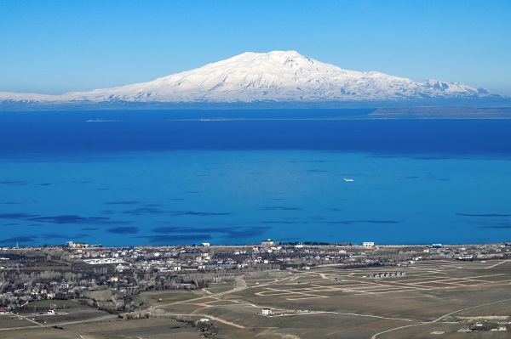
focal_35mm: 105
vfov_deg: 13.0
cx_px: 256
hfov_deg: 19.5
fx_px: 1489
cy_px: 170
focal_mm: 70
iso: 200
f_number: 7.1
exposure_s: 1/3200
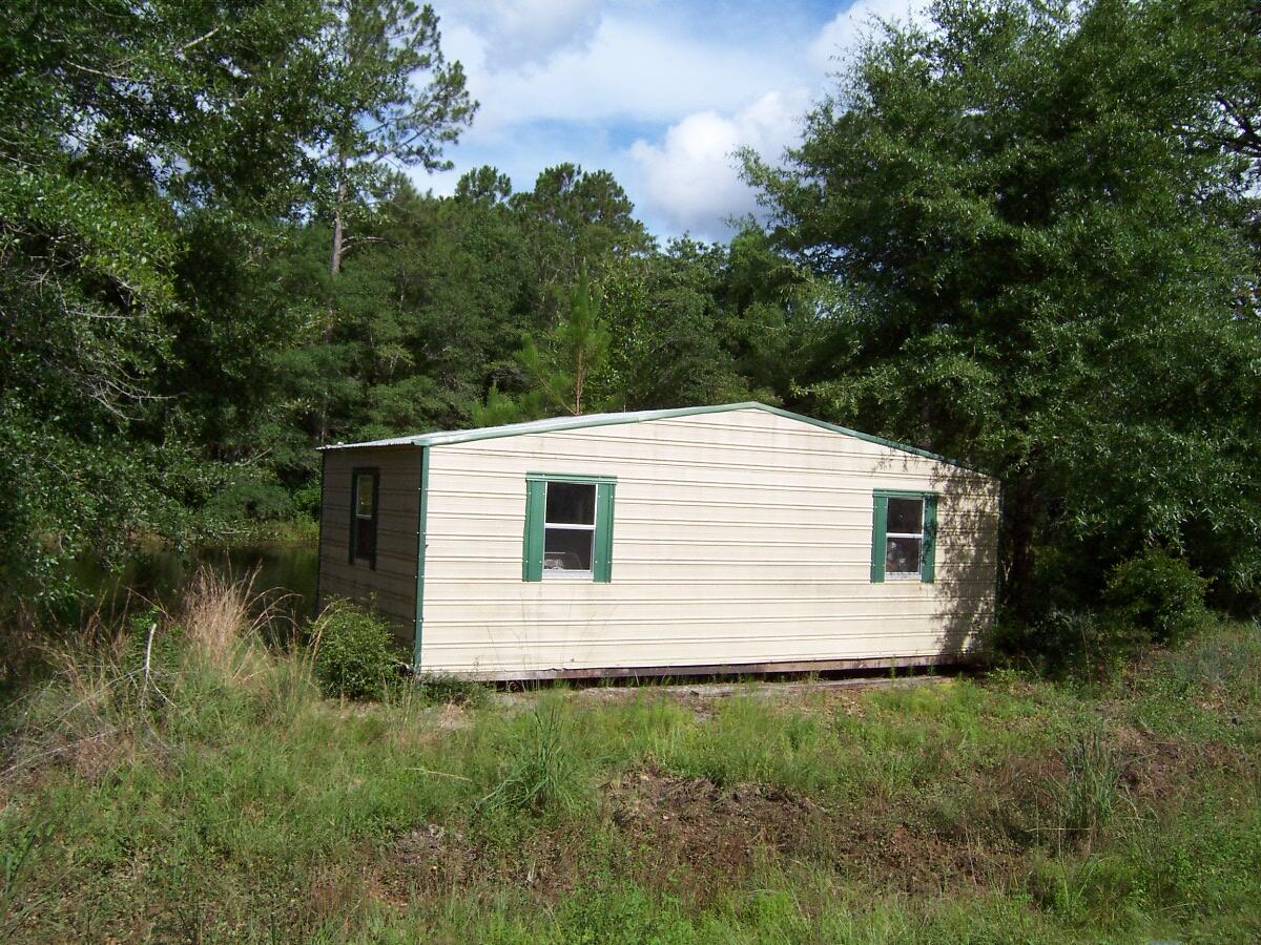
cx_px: 630
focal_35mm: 33
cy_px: 472
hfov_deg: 55.4
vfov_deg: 42.9
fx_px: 1202
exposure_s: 1/500
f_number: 5.6
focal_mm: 5.5
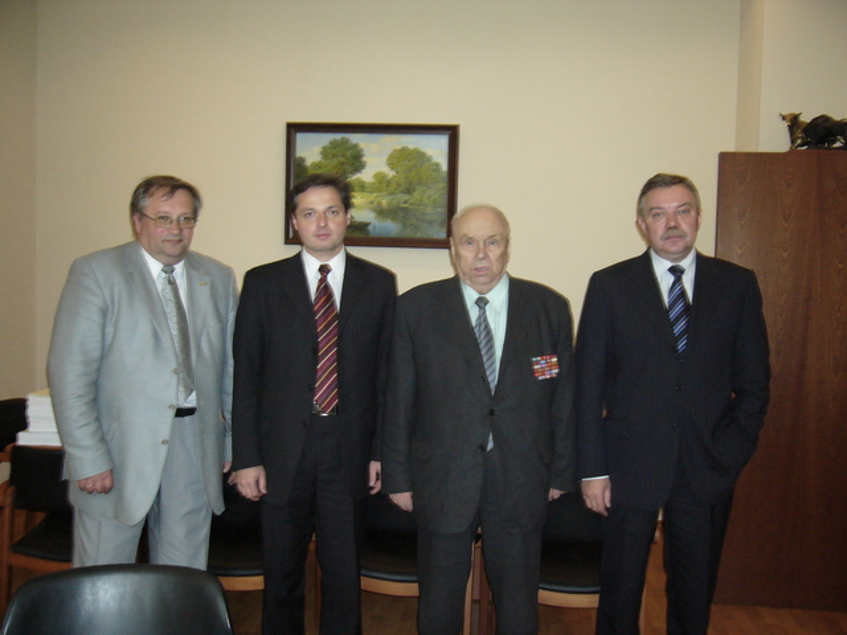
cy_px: 318
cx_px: 424
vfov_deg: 40.7
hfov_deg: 52.6
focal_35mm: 35
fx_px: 856
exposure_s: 1/60
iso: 200
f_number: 2.8
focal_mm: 5.8
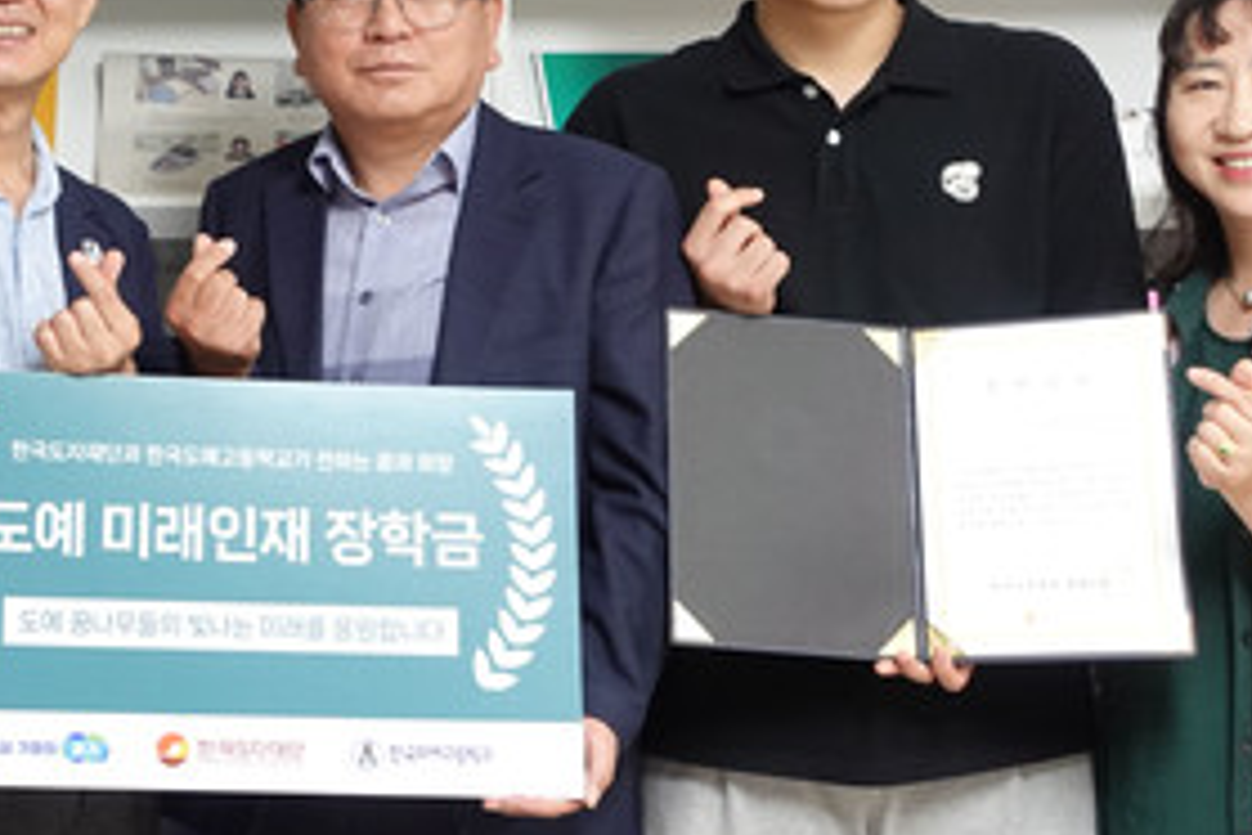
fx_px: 2539
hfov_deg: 26.8
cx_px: 144
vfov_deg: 18.5
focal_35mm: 73
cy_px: 207
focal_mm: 12.93
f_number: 2.8
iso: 800
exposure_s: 1/40
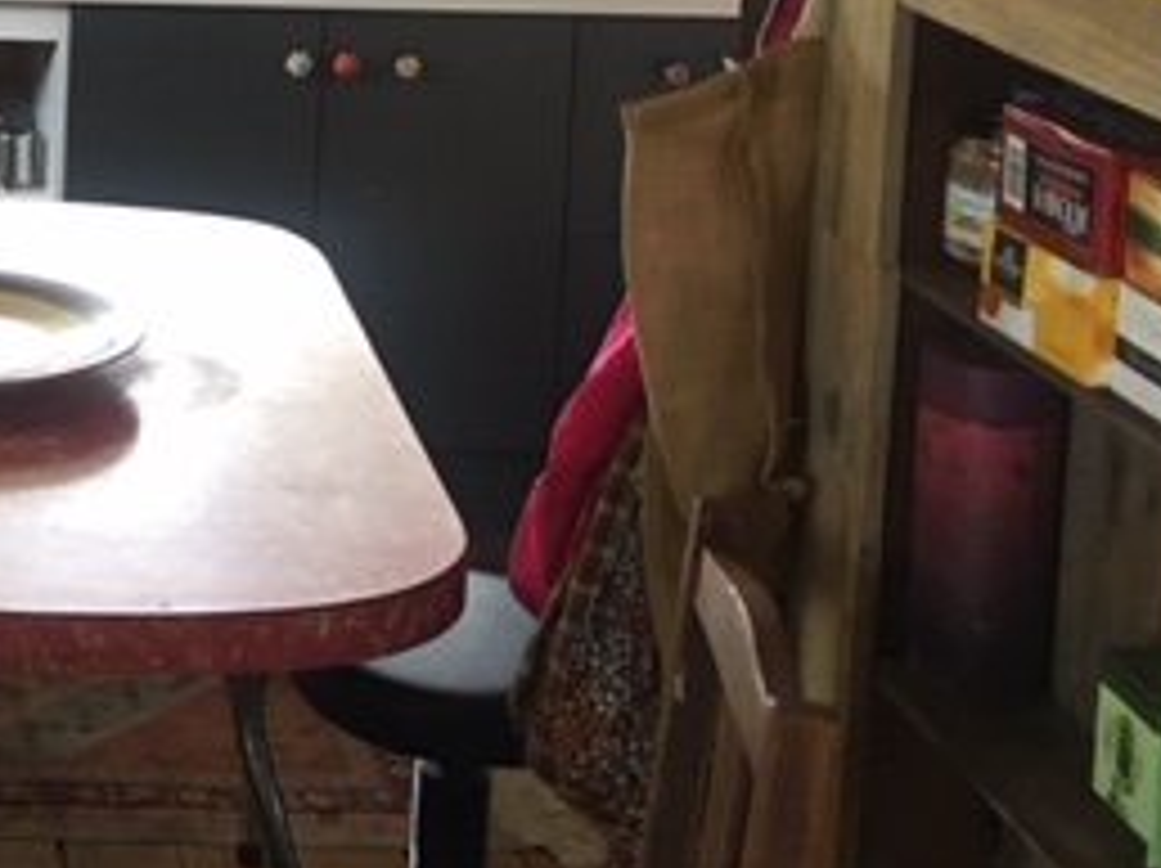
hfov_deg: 25.0
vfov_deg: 19.5
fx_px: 2413
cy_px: -85
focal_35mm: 72
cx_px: -148
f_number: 2.2
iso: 100
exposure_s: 1/17
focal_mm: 4.15
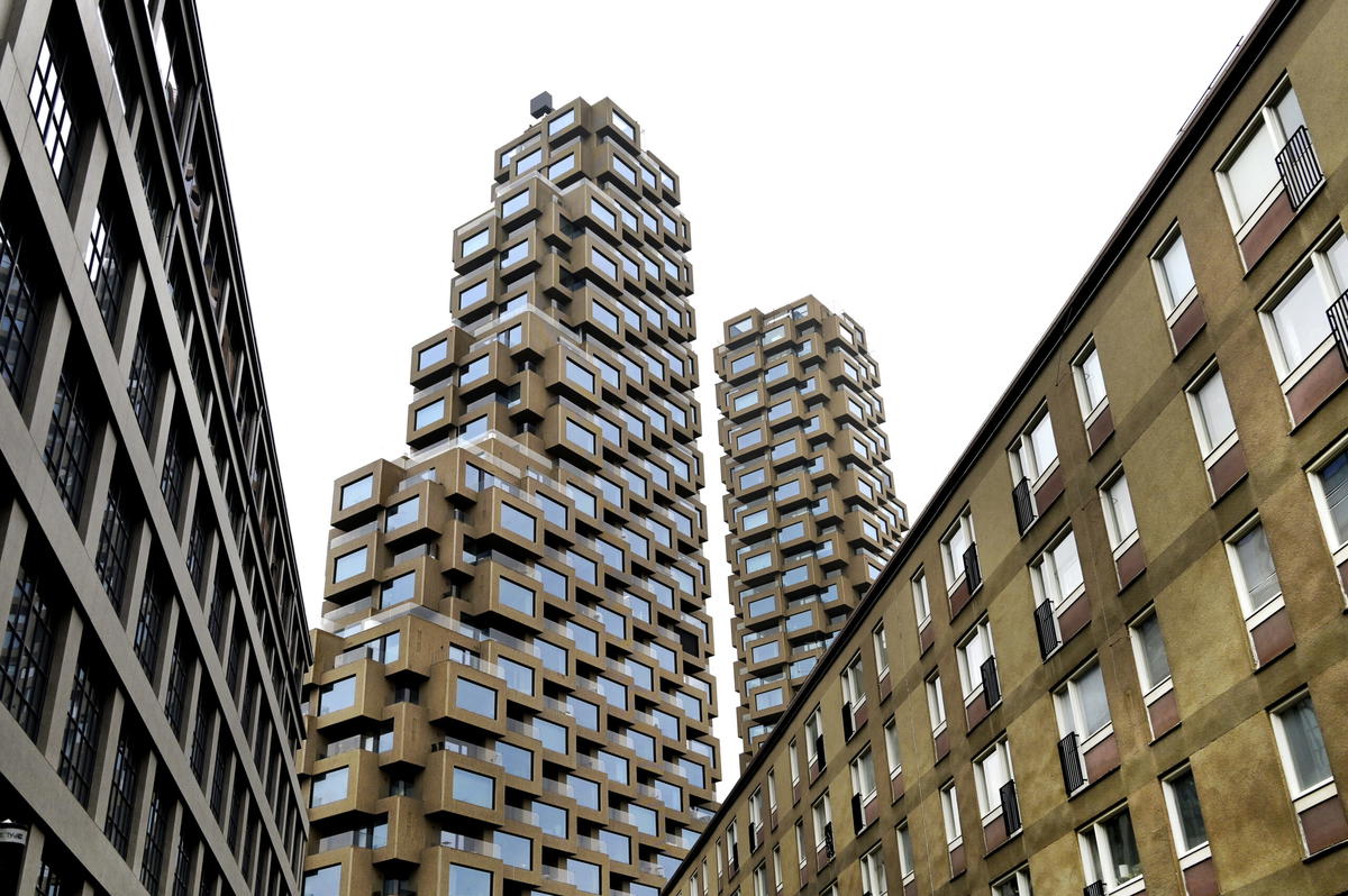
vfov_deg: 35.9
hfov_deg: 51.9
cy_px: 448
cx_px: 674
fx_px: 1384
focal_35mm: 37
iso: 900
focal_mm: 37
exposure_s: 1/400
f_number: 8
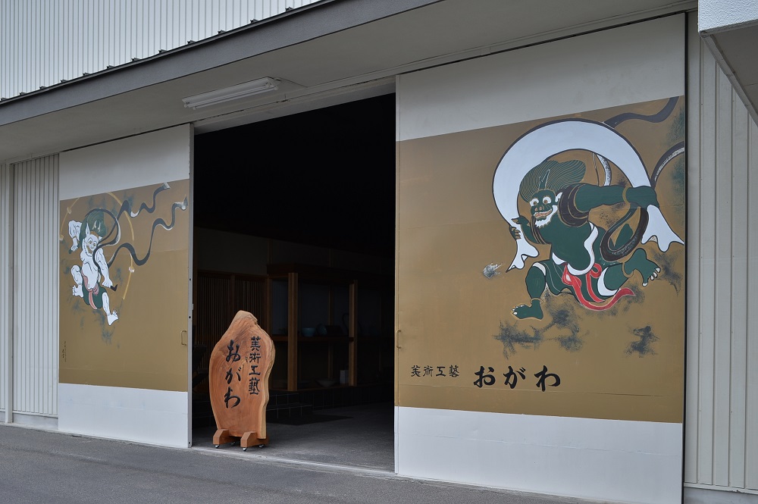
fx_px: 736
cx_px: 379
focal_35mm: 35
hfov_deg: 54.5
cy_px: 252
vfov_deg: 37.8
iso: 200
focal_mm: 35
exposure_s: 1/125
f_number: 3.5
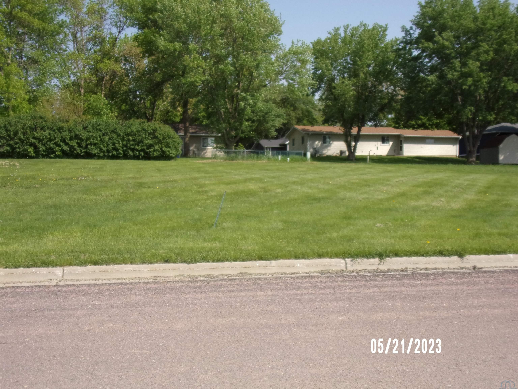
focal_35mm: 39
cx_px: 259
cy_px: 194
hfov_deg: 47.9
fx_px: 584
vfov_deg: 36.8
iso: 80
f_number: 3.9
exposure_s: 1/750
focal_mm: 7
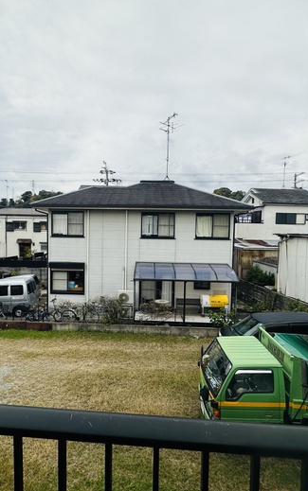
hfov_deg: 59.5
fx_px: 268
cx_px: 135
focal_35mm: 20
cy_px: 246
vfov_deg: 85.0
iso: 50
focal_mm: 2.22
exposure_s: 1/2257
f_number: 2.2
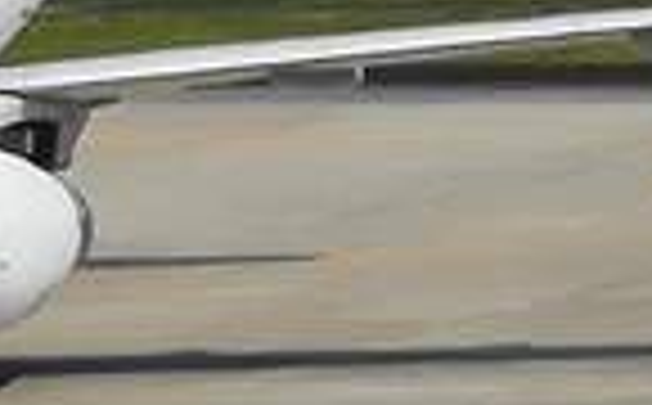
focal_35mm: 823
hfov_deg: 2.6
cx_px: -405
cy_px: -266
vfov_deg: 1.6
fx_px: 14596
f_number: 2.4
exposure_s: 1/1795
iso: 50
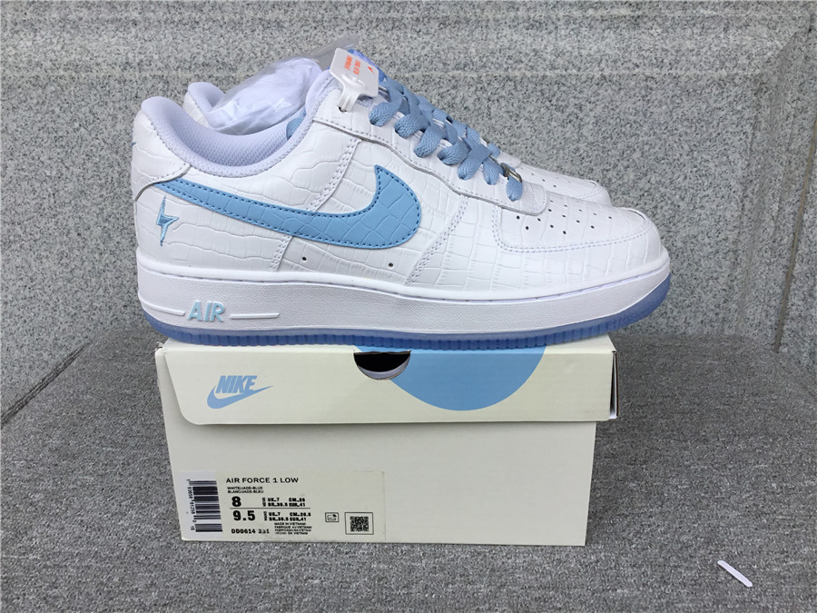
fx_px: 732
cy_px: 306
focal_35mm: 31
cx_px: 408
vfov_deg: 45.4
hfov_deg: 58.4
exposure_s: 1/307
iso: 25
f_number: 2.4
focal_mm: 3.3
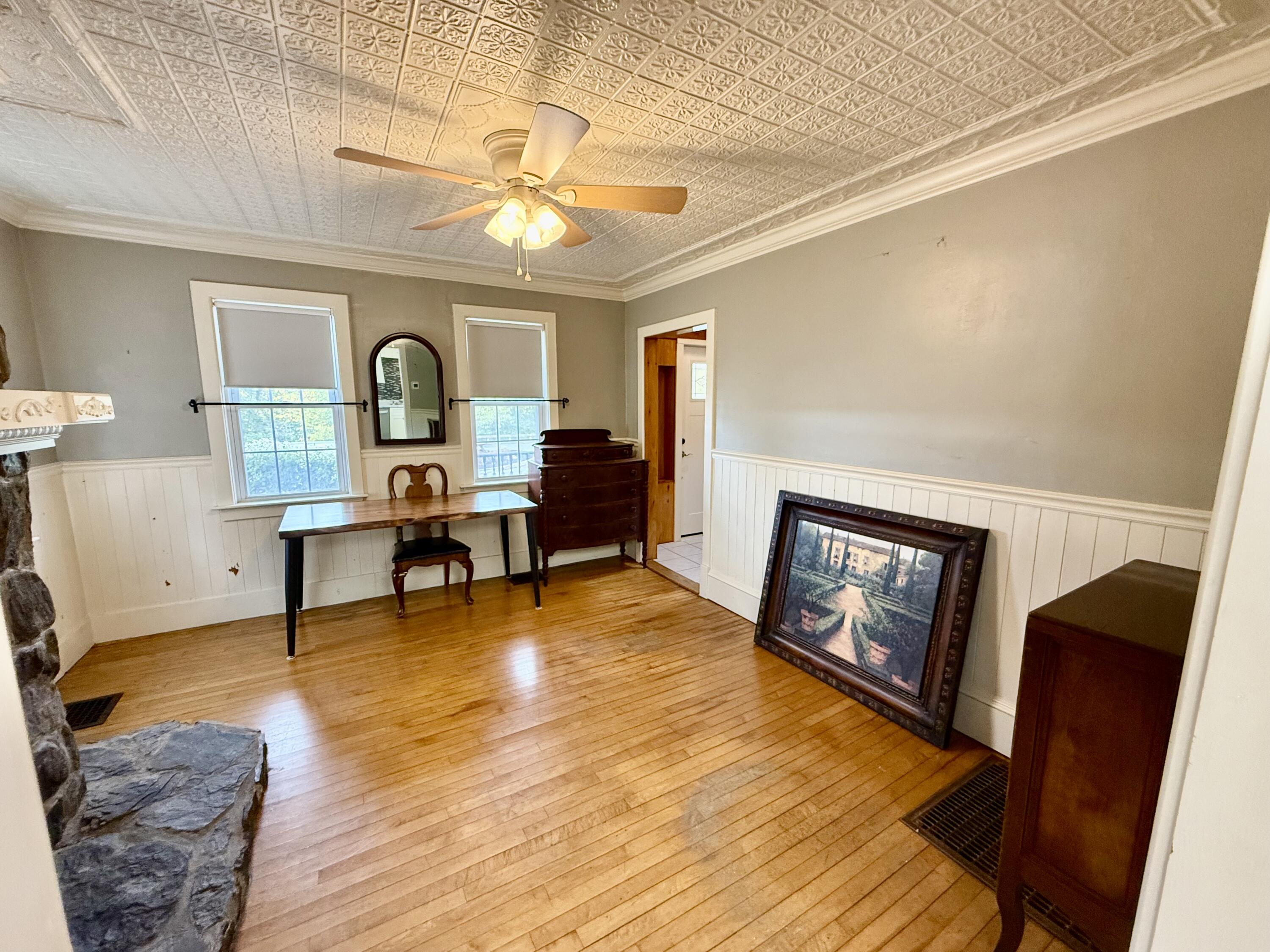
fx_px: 514
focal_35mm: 14
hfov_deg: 102.1
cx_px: 635
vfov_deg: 85.7
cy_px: 476
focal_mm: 2.22
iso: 320
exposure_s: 1/60
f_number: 2.2
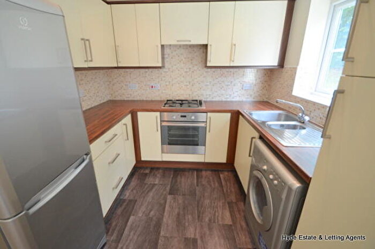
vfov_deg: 77.1
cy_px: 124
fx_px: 156
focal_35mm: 15
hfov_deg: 100.5
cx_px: 188
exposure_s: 1/60
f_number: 4
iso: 640
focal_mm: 10
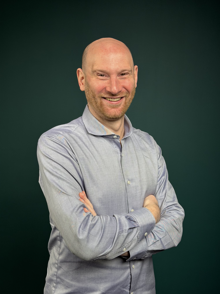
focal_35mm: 48
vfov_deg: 39.7
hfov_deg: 30.3
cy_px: 147
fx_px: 407
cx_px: 110
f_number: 1.78
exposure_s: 1/121
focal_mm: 6.76
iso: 64
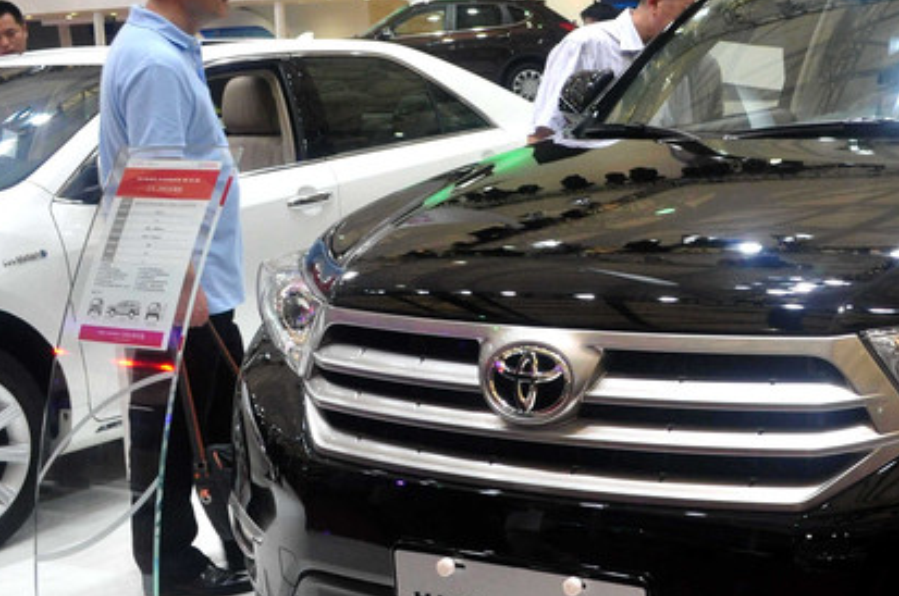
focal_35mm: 64
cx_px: 803
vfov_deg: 21.2
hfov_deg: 30.2
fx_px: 1596
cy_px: 260
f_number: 9
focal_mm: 22
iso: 800
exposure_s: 1/125
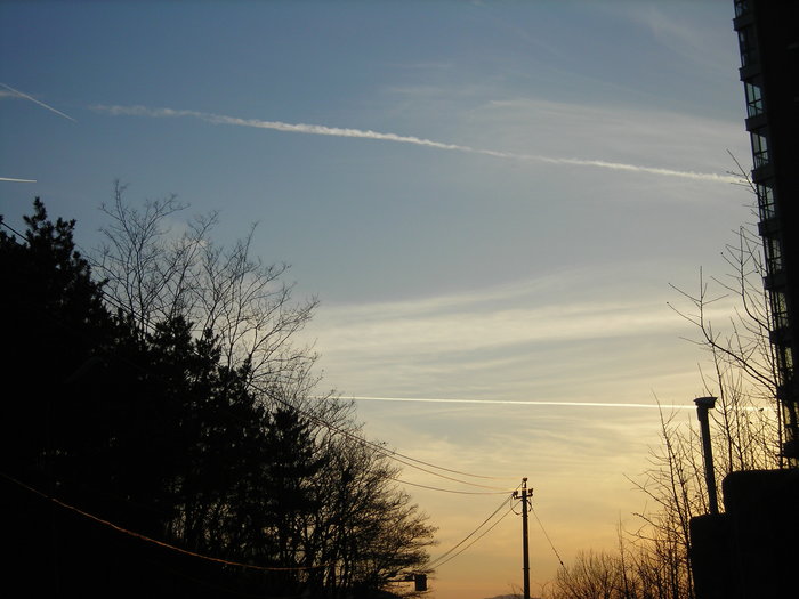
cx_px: 400
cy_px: 300
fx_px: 1500
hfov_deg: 29.8
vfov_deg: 22.6
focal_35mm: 65
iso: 50
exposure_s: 1/342
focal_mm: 10.8
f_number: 3.9
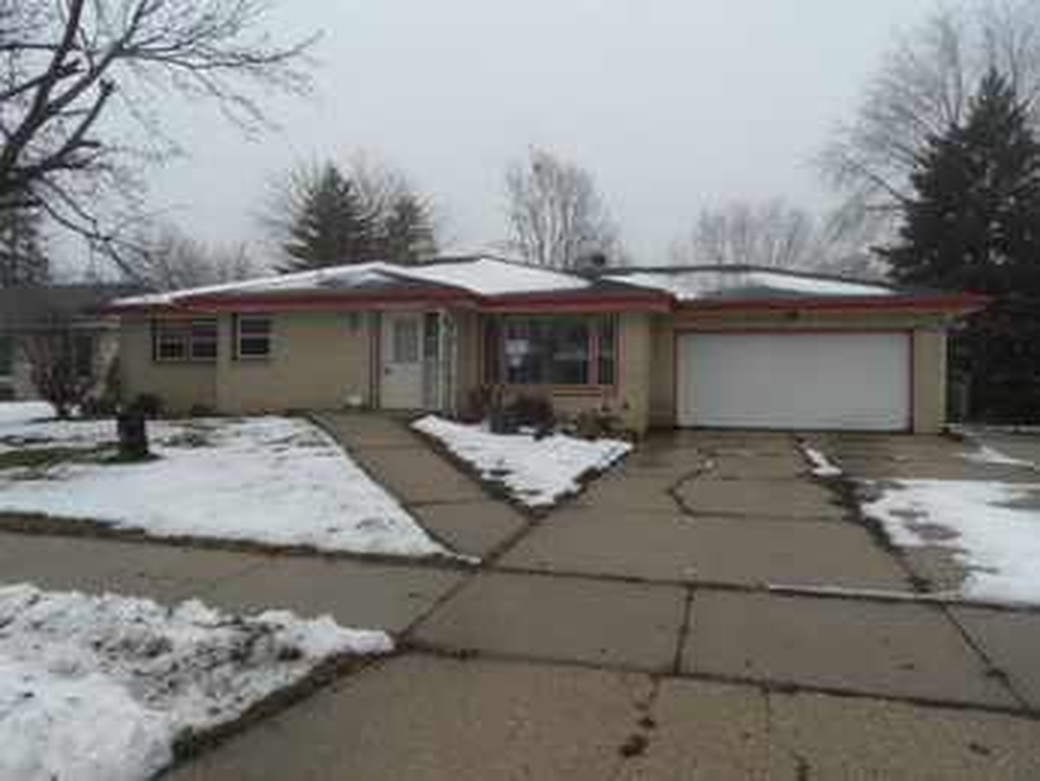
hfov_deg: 71.6
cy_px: 390
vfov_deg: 56.9
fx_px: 722
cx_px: 520
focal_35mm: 24
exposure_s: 1/250
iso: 80
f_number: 4.6
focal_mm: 3.9
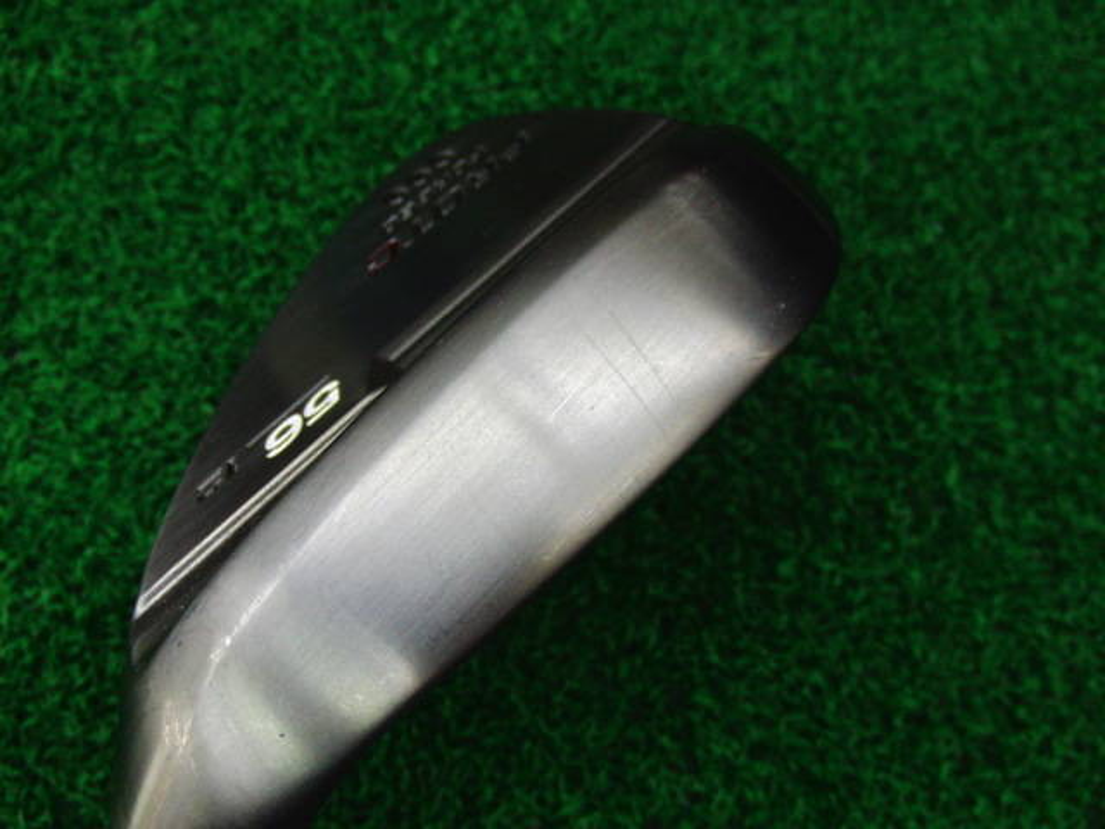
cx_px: 552
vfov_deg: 38.7
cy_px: 414
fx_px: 1181
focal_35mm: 37
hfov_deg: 50.1
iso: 400
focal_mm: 6.42
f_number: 3.6
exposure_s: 1/80
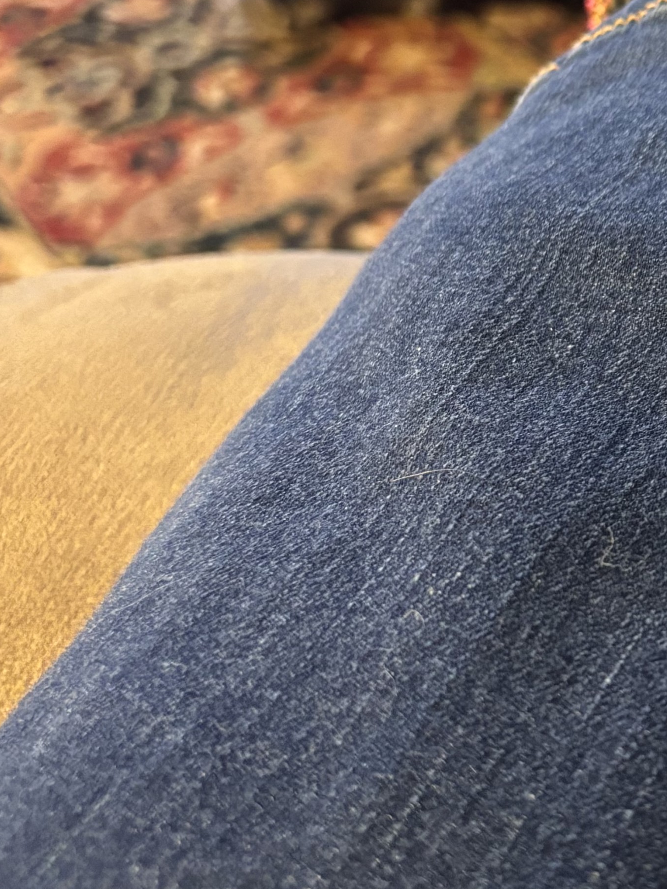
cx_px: 919
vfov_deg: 26.8
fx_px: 1850
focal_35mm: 72
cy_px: 252
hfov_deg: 18.7
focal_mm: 5.96
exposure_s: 1/30
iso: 800
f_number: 1.6
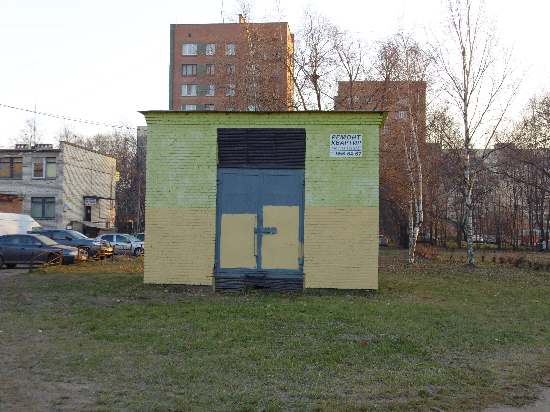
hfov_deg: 42.9
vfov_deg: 32.9
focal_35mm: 44
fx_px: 699
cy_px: 206
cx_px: 275
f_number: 3.7
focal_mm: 8
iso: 100
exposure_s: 1/125
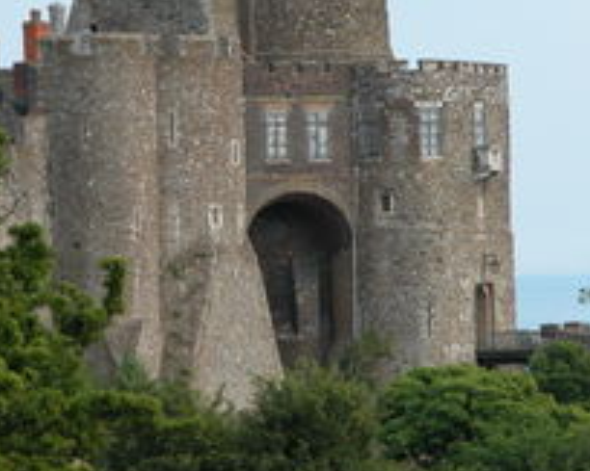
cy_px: 199
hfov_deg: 4.9
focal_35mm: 394
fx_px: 6877
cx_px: 223
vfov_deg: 3.9
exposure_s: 1/247
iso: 100
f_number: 5.1
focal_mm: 52.4
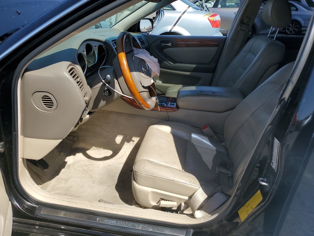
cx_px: 157
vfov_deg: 53.1
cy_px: 118
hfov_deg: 67.3
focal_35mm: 26
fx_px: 236
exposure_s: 1/2500
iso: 50
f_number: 1.5
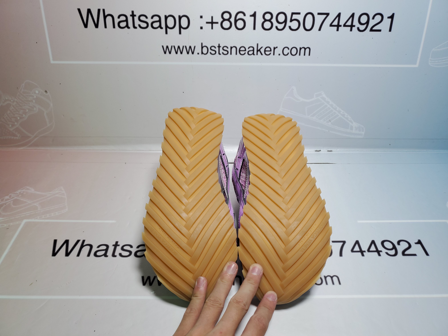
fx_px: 336
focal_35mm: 26
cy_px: 168
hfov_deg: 67.3
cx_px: 224
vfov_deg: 53.1
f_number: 1.5
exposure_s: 1/566
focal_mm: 4.3
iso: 50
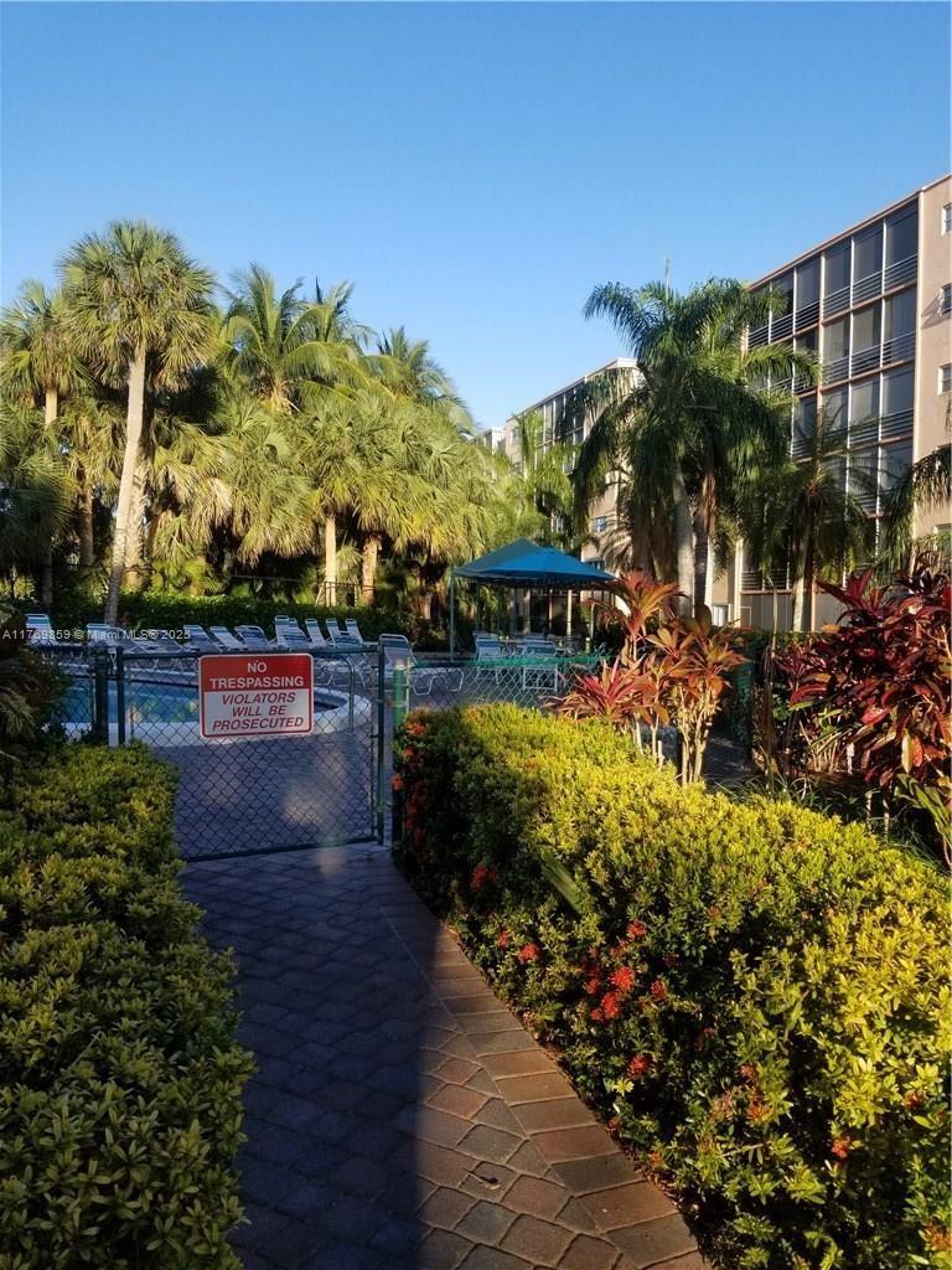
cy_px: 635
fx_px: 953
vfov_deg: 67.3
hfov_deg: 53.1
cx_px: 476
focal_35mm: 26
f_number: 1.7
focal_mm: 4.25
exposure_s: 1/1108
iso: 50
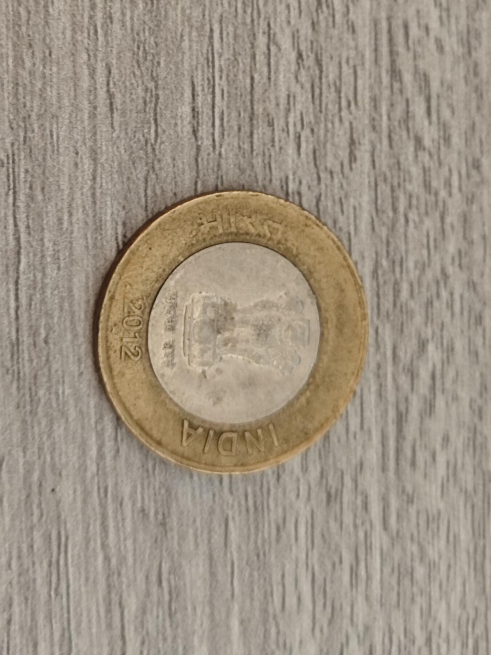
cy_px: 328
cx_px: 246
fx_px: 1418
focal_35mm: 75
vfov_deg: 26.0
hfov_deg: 19.6
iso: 640
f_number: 1.9
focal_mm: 8.7
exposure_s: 1/54
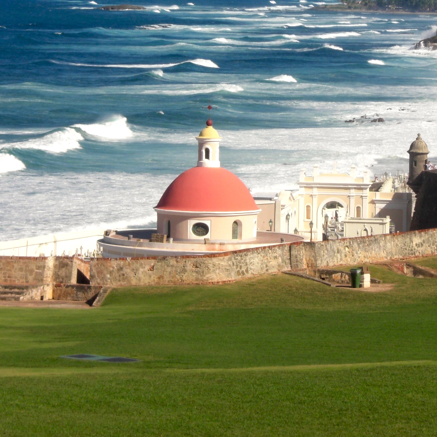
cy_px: 59
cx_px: 329
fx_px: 3471
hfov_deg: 7.2
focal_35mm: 243
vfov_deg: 7.2
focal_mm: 23.7
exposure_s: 1/320
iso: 80
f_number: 7.4
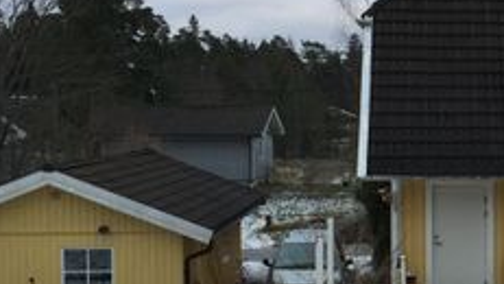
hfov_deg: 24.7
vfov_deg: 14.7
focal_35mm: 82
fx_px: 1096
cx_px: 506
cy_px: 181
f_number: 2.2
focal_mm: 4.15
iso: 32
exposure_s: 1/60
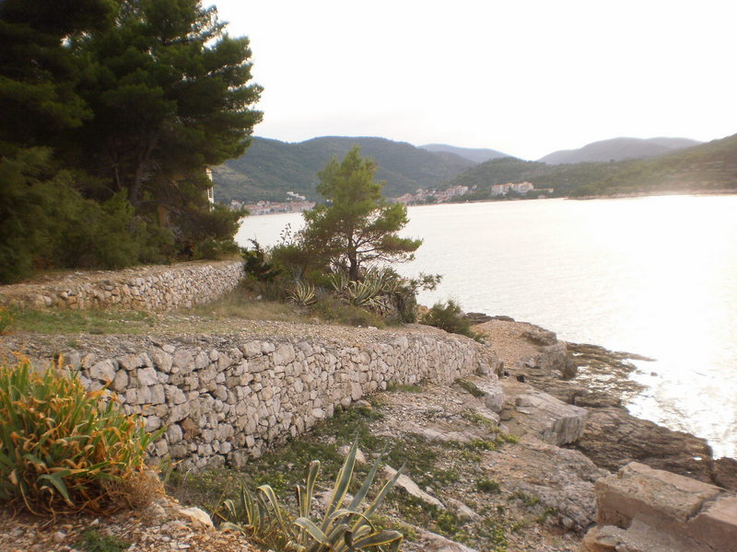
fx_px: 809
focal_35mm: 38
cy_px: 276
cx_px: 368
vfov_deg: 37.7
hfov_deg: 49.0
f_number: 4.6
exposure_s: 1/250
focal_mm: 6.3
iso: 100
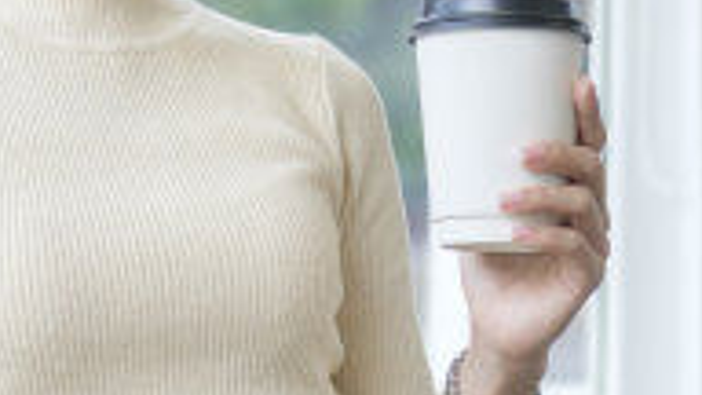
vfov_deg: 6.9
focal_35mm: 177
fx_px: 3295
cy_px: 124
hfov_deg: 11.8
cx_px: -212
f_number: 2
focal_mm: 35
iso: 160
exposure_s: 1/340
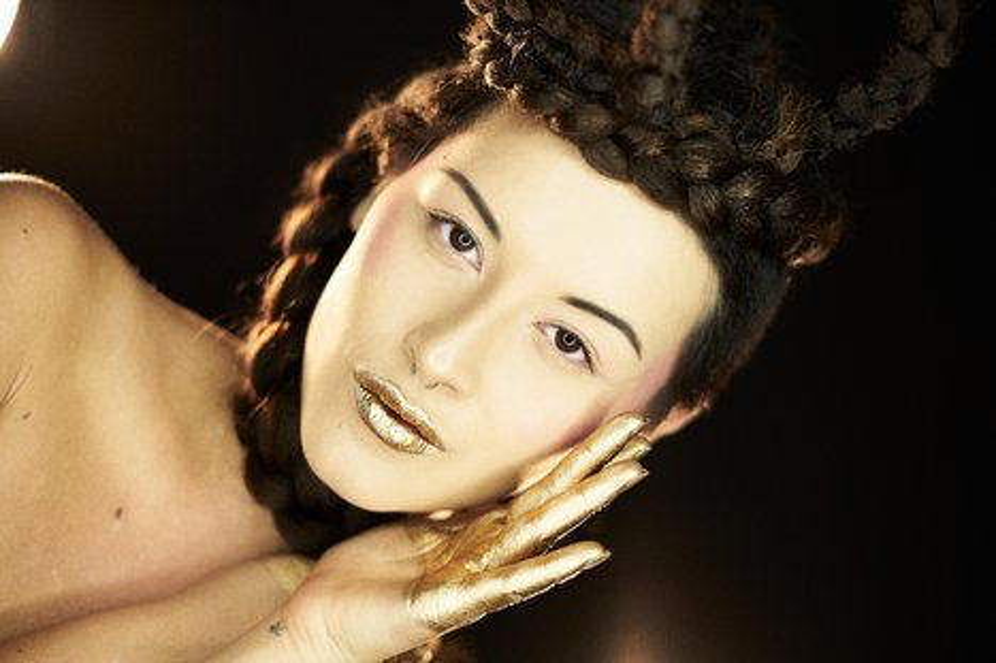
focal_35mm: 50
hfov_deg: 39.6
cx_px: 498
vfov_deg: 27.0
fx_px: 1383
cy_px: 332
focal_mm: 50
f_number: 2.2
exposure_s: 1/125
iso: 100
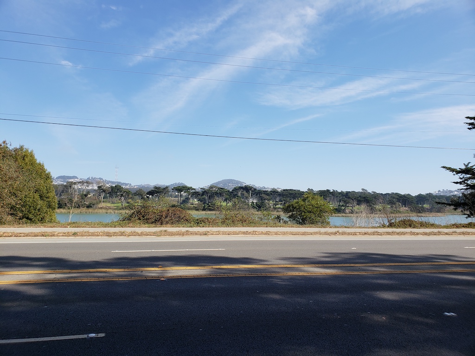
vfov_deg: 53.1
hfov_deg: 67.3
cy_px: 178
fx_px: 357
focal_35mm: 26
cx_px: 238
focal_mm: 4.3
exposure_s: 1/1248
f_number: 2.4
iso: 50
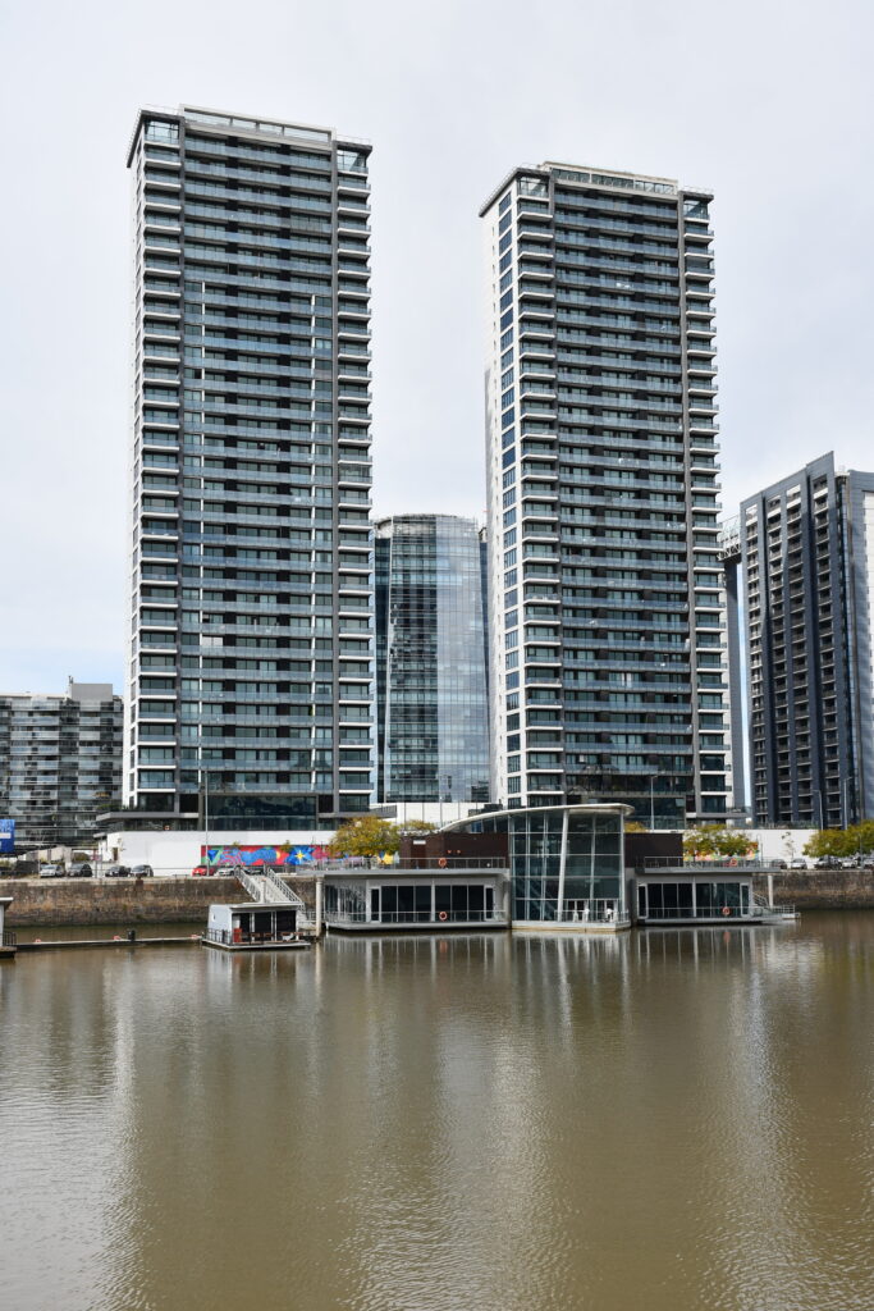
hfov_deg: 33.4
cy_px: 656
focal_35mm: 40
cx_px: 437
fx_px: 1456
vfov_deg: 48.5
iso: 100
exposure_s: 1/400
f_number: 9
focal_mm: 27
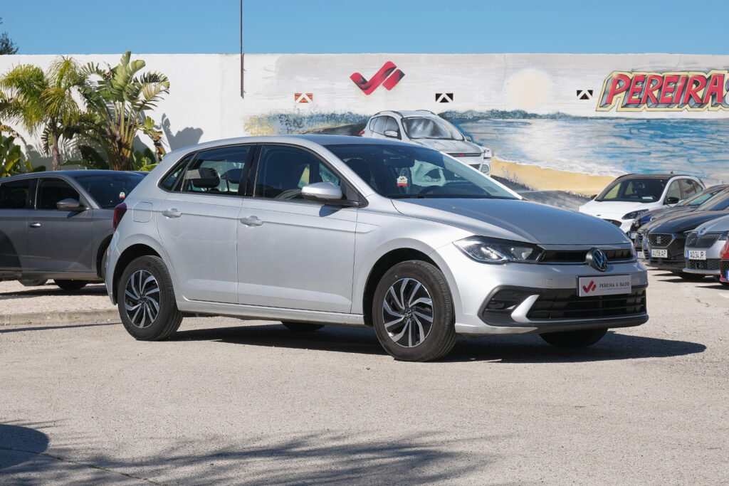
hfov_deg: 29.7
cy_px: 243
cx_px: 364
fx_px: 1377
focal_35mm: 68
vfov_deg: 20.0
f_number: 9
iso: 160
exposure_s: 1/400
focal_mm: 45
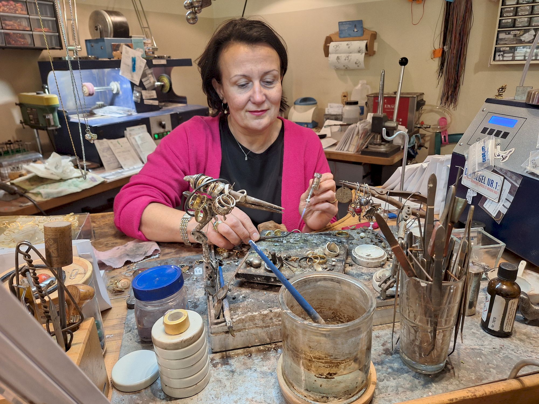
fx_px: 358
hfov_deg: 73.9
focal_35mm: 23
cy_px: 202
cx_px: 270
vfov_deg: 58.9
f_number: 1.8
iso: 200
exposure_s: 1/50
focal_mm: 5.54
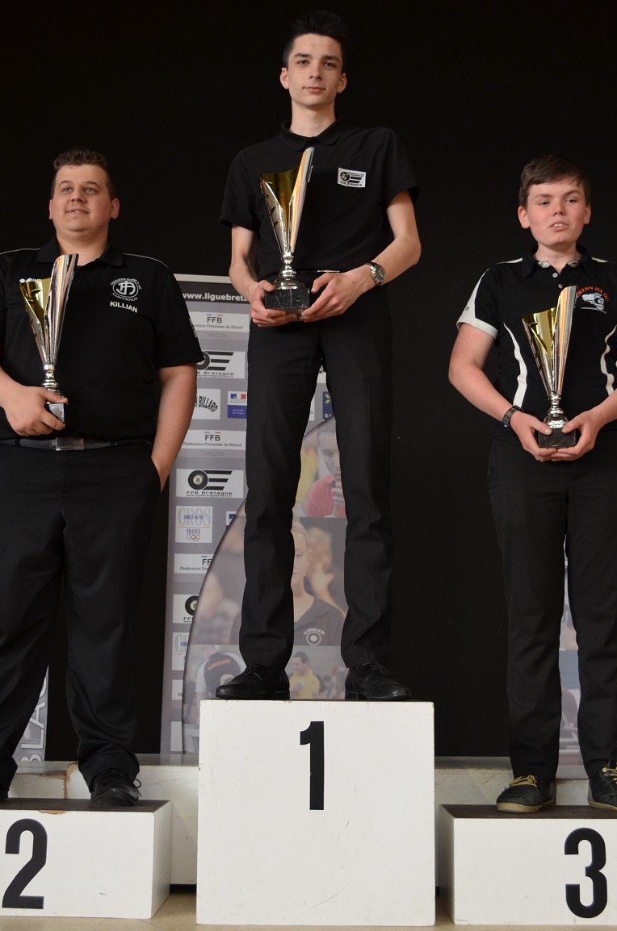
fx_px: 1292
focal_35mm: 50
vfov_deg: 39.7
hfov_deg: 26.9
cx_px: 298
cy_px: 457
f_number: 4.2
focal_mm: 26
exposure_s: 1/80
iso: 400
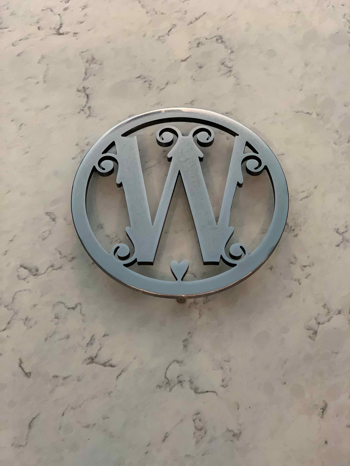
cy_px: 233
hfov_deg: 28.0
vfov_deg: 36.8
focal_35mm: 52
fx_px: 701
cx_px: 175
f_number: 2.4
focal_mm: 6
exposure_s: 1/60
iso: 125
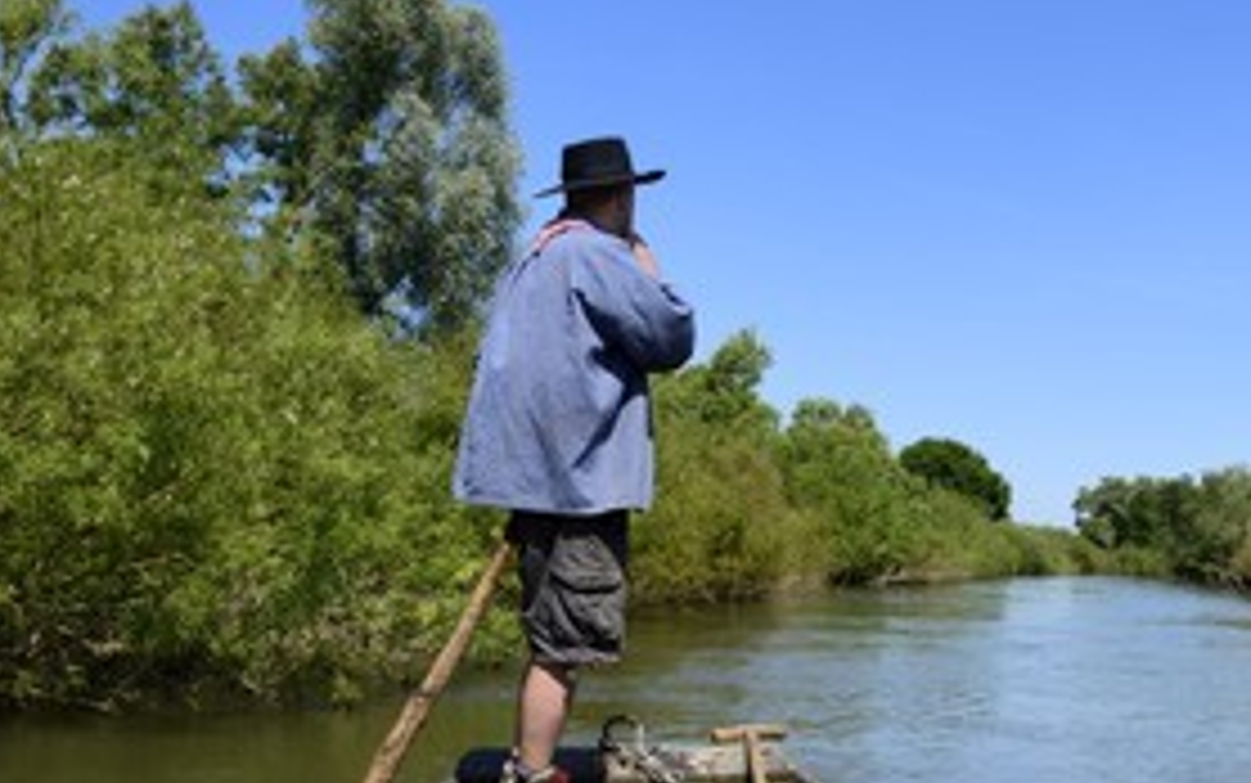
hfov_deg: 51.8
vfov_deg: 34.3
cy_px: 477
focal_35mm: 37
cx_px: 828
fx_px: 1262
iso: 200
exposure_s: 1/250
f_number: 11
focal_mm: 24
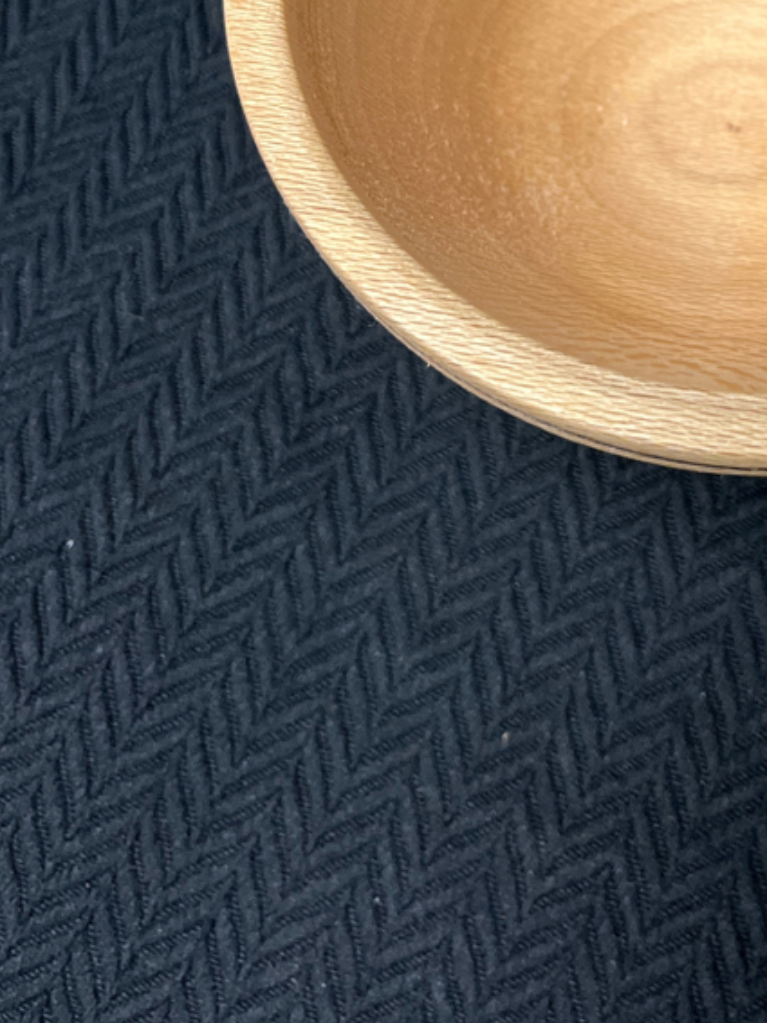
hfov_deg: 25.7
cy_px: 54
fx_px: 1625
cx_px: 691
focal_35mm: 55
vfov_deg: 32.7
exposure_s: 1/60
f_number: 1.6
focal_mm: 5.1
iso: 320
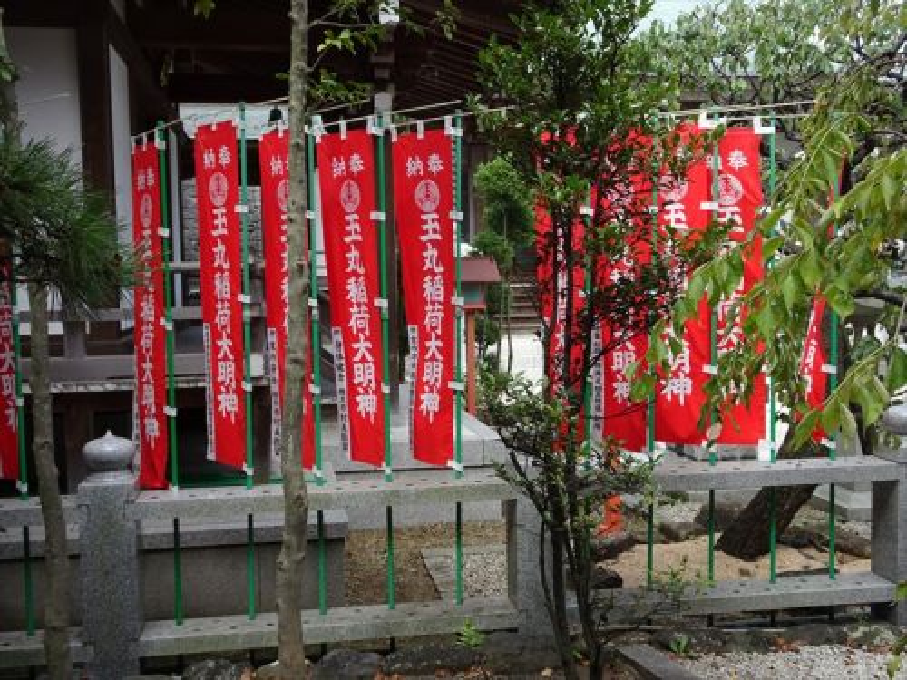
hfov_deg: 50.1
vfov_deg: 38.7
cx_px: 454
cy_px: 340
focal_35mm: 37
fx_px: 969
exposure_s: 1/200
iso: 80
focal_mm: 6.37
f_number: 4
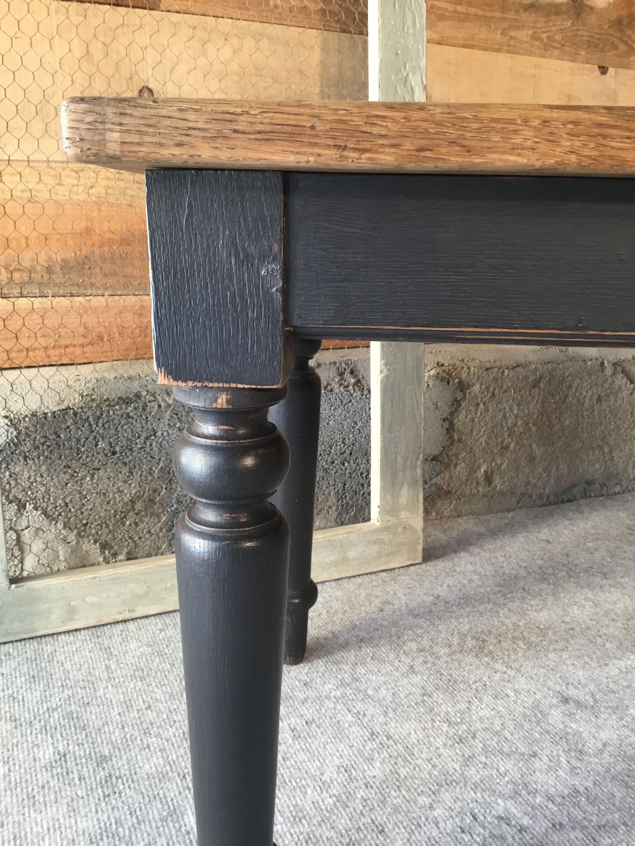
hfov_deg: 45.4
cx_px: 318
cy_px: 423
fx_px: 758
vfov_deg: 58.4
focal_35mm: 31
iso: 100
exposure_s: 1/33
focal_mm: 3.3
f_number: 2.4
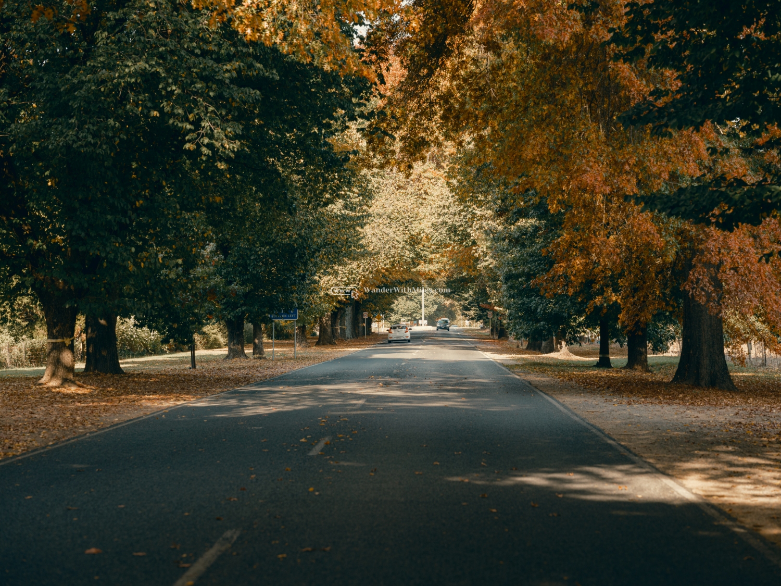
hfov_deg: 22.5
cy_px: 293
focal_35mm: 87
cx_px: 390
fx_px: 1963
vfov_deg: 17.0
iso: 500
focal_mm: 110
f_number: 5.6
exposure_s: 1/200
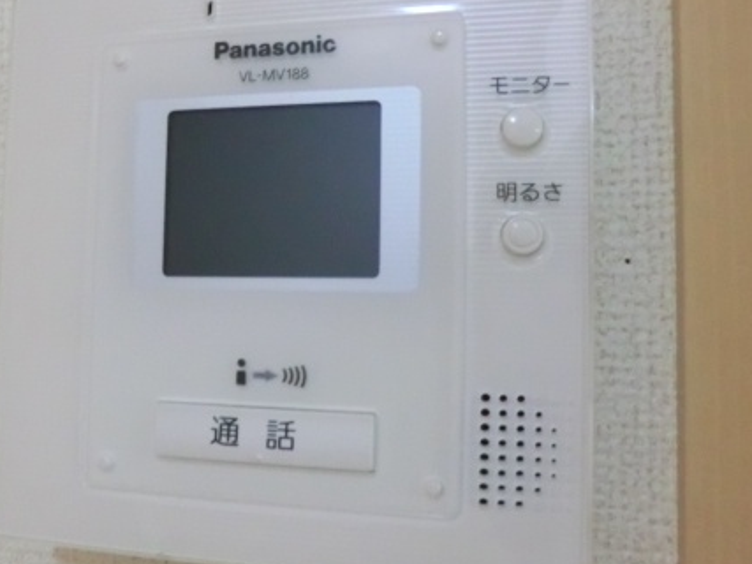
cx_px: 259
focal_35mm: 36
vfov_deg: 39.6
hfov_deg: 50.6
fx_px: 782
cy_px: 278
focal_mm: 4.3
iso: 800
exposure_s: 1/60
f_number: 3.2
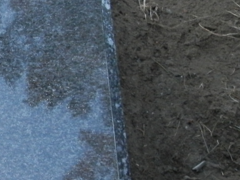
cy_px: 103
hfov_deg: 14.6
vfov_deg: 12.0
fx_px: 860
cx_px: -137
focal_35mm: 124
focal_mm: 6.1
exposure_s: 1/30
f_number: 3.3
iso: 200
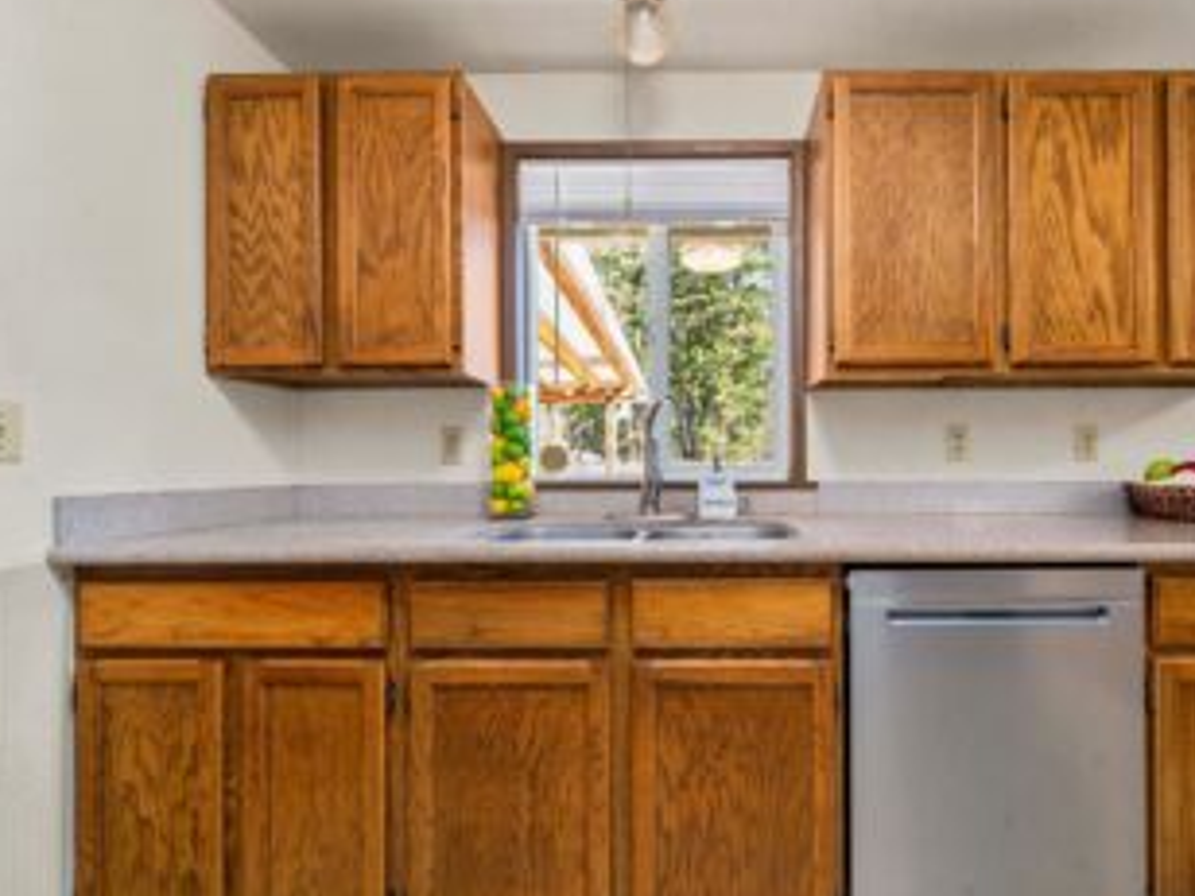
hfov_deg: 97.3
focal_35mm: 15
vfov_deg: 81.7
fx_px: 518
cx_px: 694
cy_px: 456
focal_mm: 12
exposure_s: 1/60
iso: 1000
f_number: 8
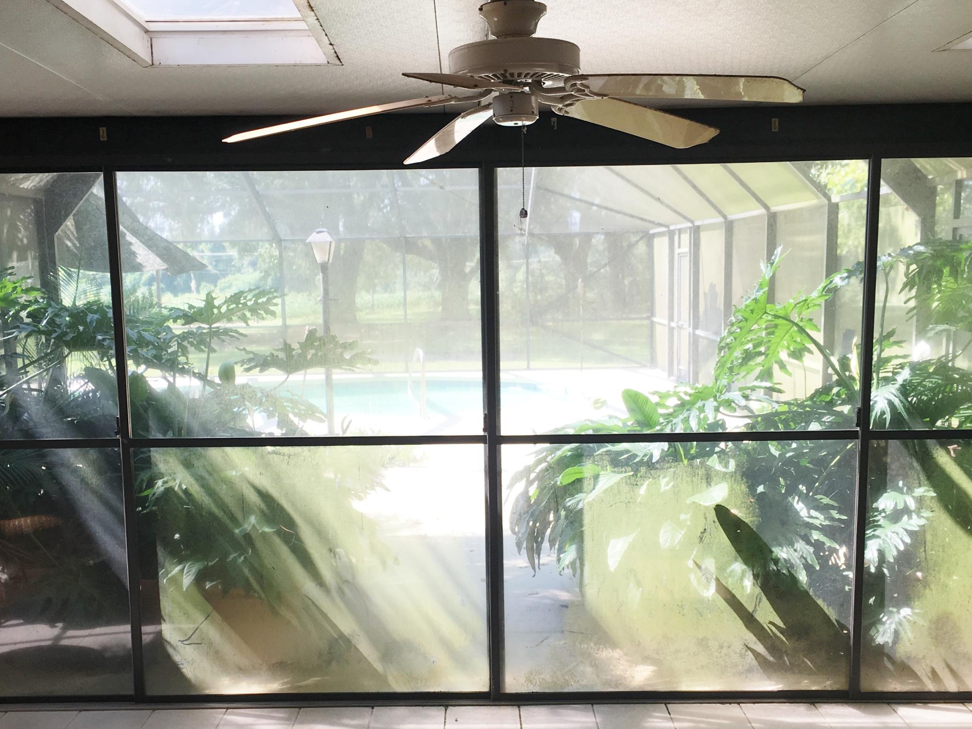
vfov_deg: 34.9
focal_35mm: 41
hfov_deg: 45.8
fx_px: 1151
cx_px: 468
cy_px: 457
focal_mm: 4.15
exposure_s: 1/132
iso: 25
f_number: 2.2
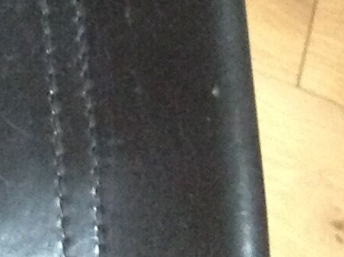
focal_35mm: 204
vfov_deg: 7.1
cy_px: -124
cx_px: -548
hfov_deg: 8.6
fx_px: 2023
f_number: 2.4
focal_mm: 4.28
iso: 400
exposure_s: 1/15
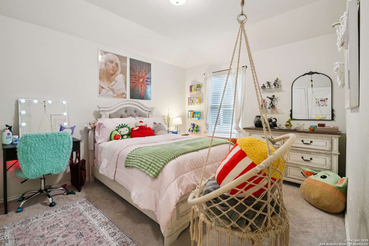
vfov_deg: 73.7
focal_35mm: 16
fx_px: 164
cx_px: 184
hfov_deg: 96.7
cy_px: 123
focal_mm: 16
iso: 400
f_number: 8
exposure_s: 1/4
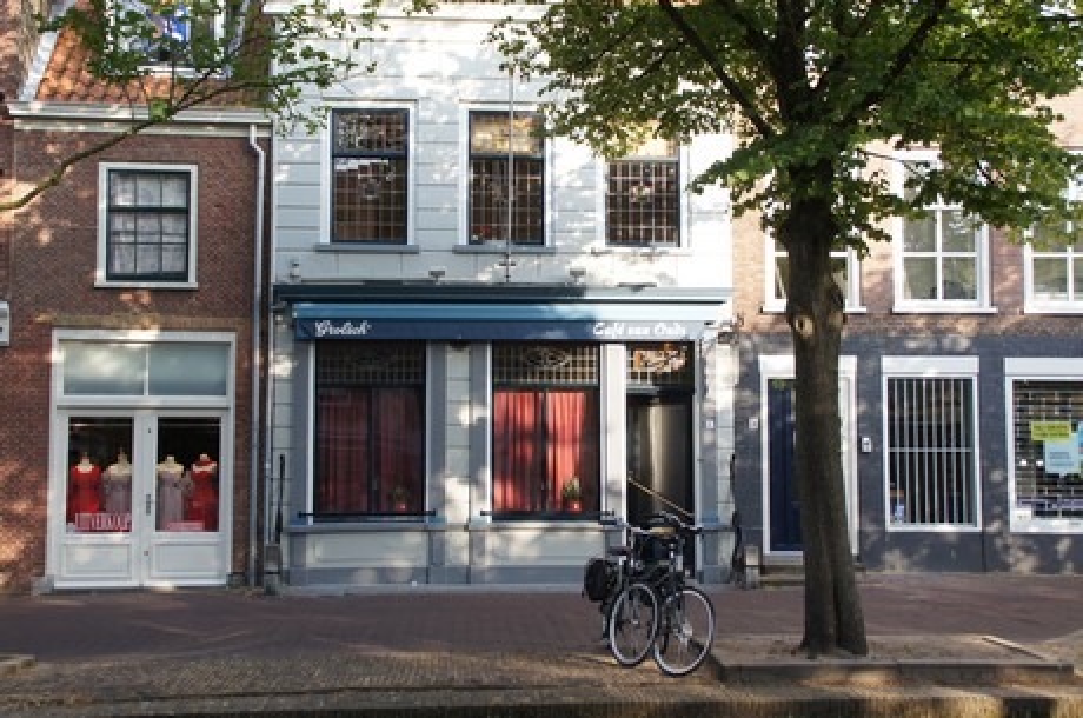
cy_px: 359
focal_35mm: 45
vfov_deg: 29.8
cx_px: 542
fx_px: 1351
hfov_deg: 43.7
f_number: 5
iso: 100
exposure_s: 1/80
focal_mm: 30
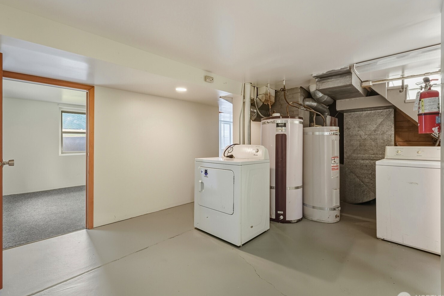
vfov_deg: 73.7
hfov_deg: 96.7
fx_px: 197
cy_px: 142
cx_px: 216
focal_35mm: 16
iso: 400
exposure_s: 1/20
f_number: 9
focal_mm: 14
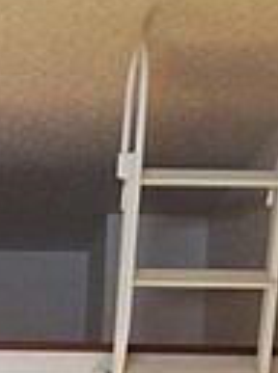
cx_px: -81
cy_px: 630
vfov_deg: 17.3
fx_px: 1044
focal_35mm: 97
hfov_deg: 14.5
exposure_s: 1/50
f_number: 2.2
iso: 80
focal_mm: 3.81
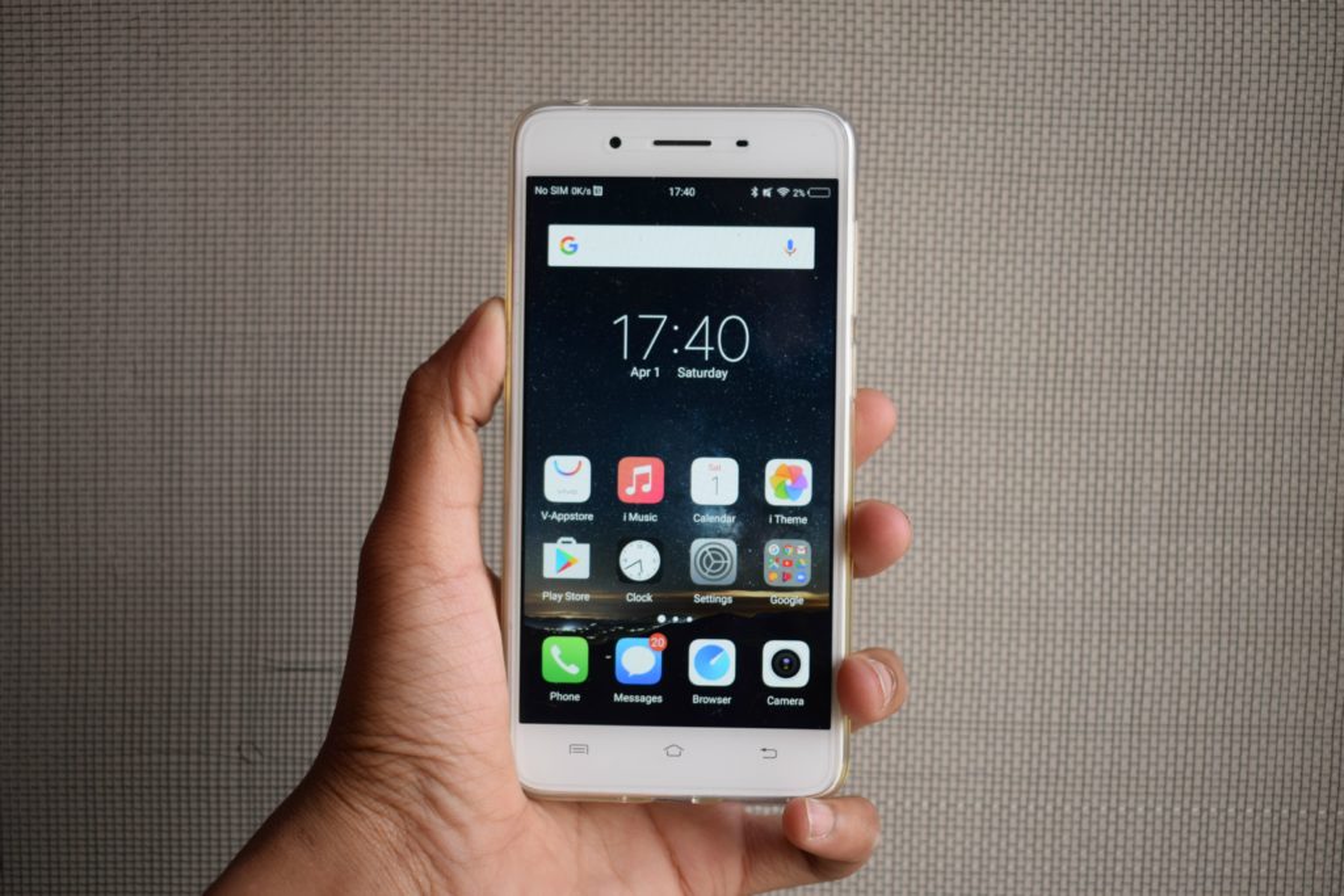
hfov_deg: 46.4
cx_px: 672
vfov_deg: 31.9
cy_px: 448
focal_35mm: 42
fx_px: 1568
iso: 400
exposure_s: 1/80
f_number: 4.5
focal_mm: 28
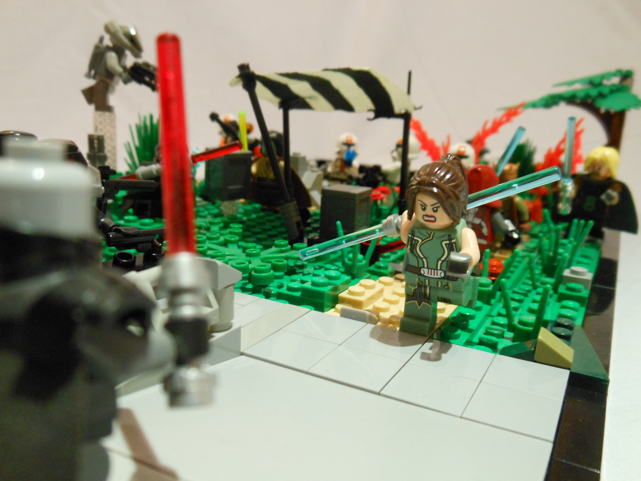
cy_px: 240
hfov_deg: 55.4
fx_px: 611
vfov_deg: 42.9
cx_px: 320
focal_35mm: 33
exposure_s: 1/8
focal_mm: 6
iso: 400
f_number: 3.5
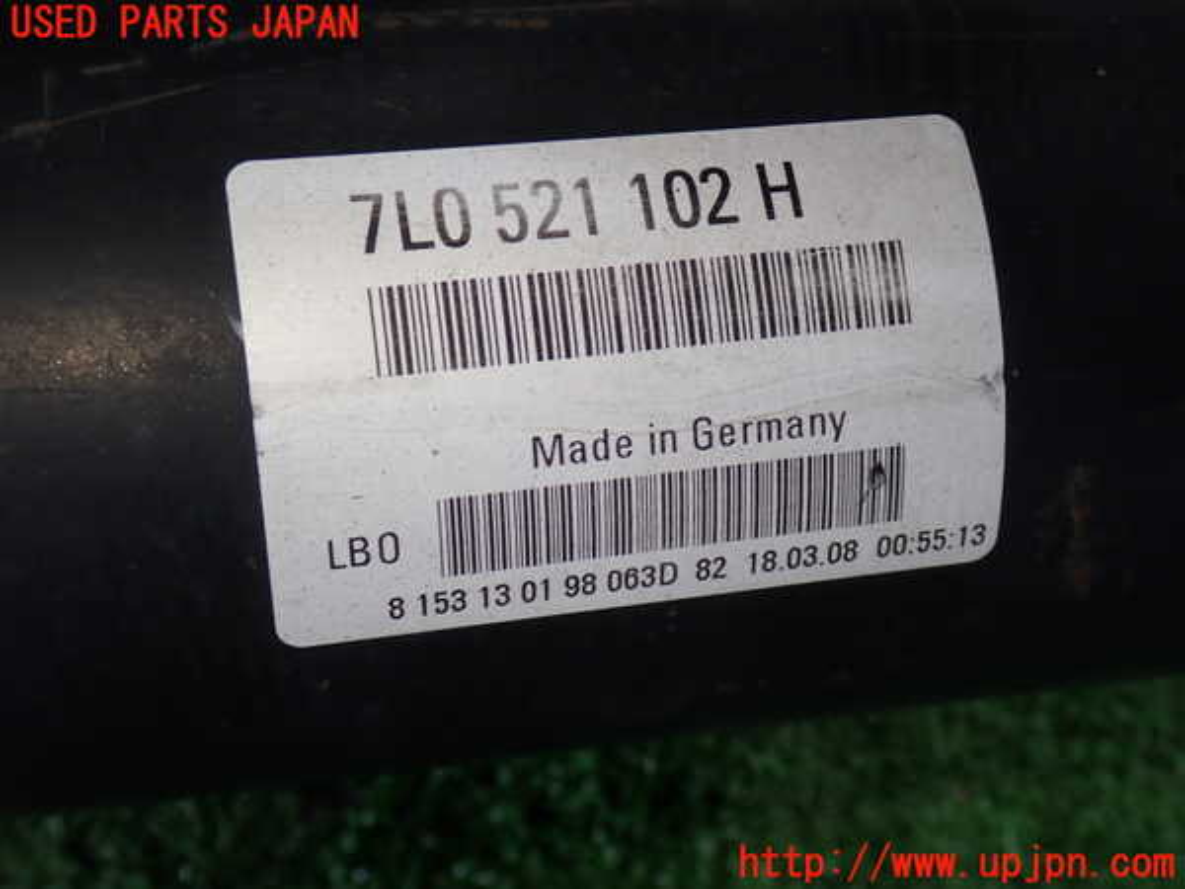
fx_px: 1609
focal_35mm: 47
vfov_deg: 30.9
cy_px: 444
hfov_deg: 40.4
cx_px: 592
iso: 200
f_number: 3.1
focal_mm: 8.4
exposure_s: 1/100
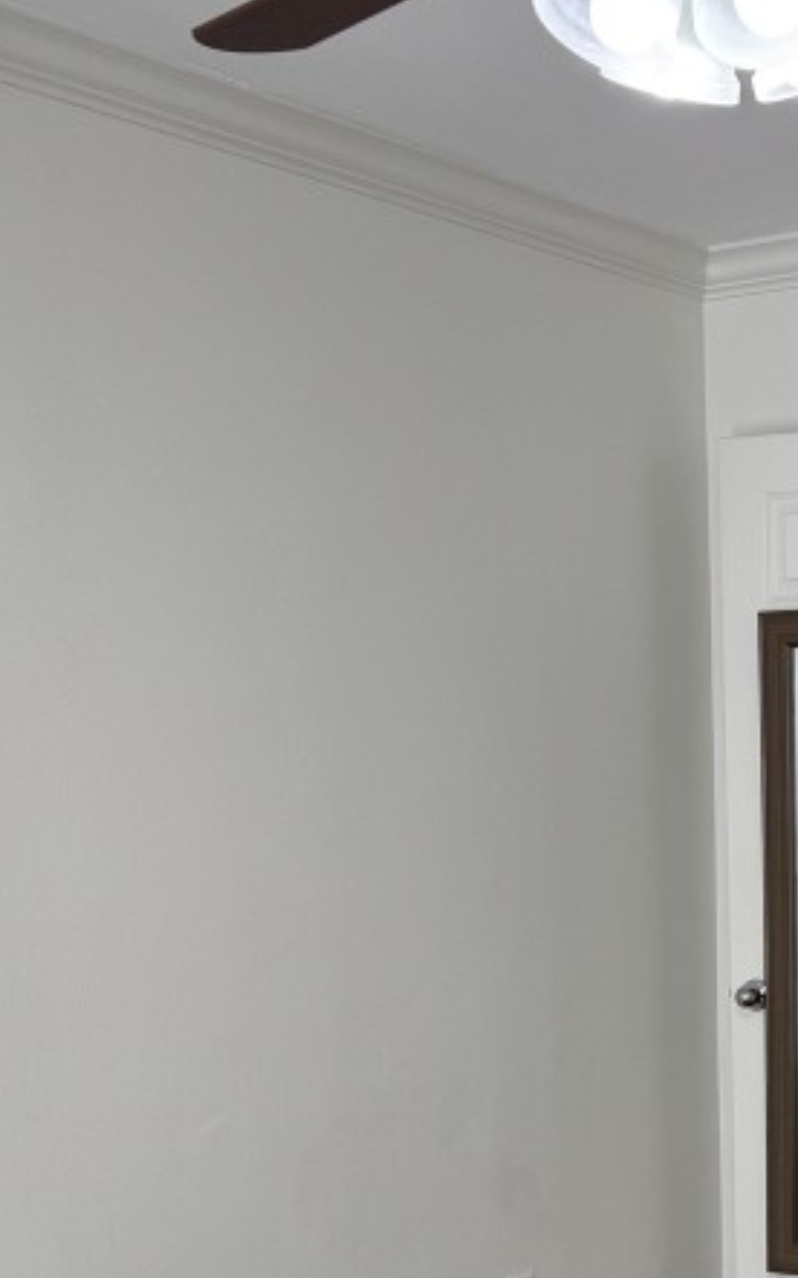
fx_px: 2054
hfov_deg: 20.8
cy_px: 1009
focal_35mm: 59
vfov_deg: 33.6
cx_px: 905
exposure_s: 1/207
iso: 64
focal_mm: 6.76
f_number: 1.78
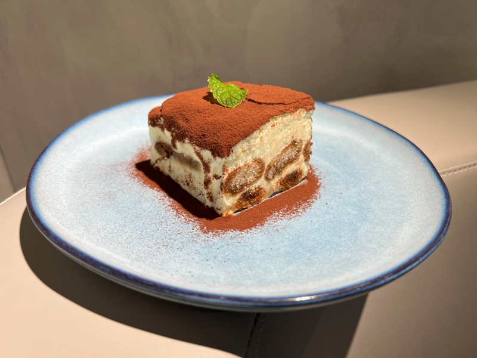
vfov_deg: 53.1
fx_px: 358
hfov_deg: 67.3
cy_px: 179
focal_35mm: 26
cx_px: 238
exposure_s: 1/352
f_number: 1.5
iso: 50
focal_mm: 5.7
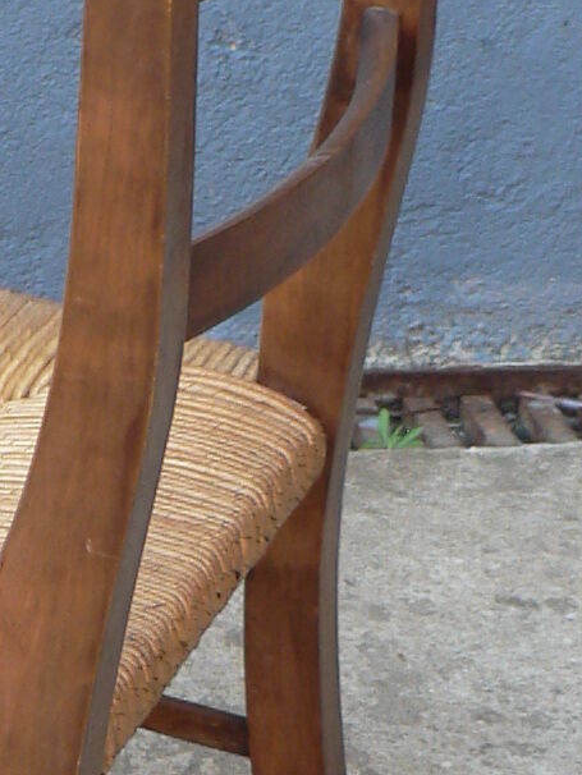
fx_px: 3405
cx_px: -113
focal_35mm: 152
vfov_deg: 13.0
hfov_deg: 9.6
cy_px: 489
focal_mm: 6
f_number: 2.8
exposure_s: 1/80
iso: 80
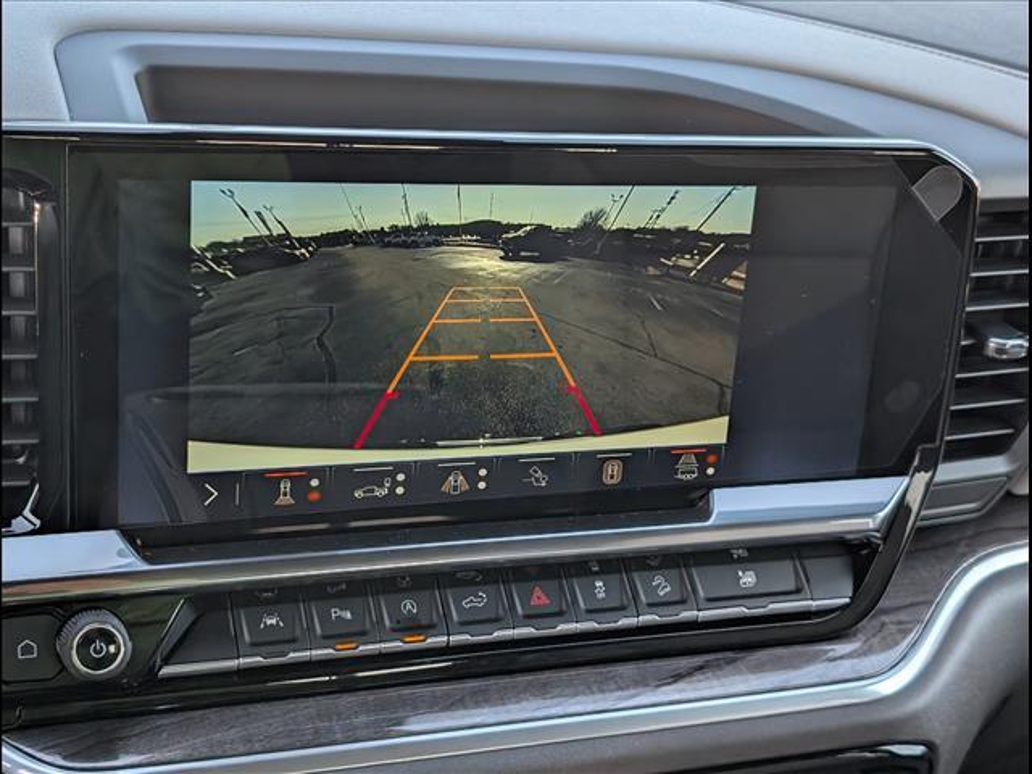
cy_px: 387
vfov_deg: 29.7
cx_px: 516
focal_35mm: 49
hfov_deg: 38.9
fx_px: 1461
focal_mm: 6.9
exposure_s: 1/1111
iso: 264
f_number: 1.68
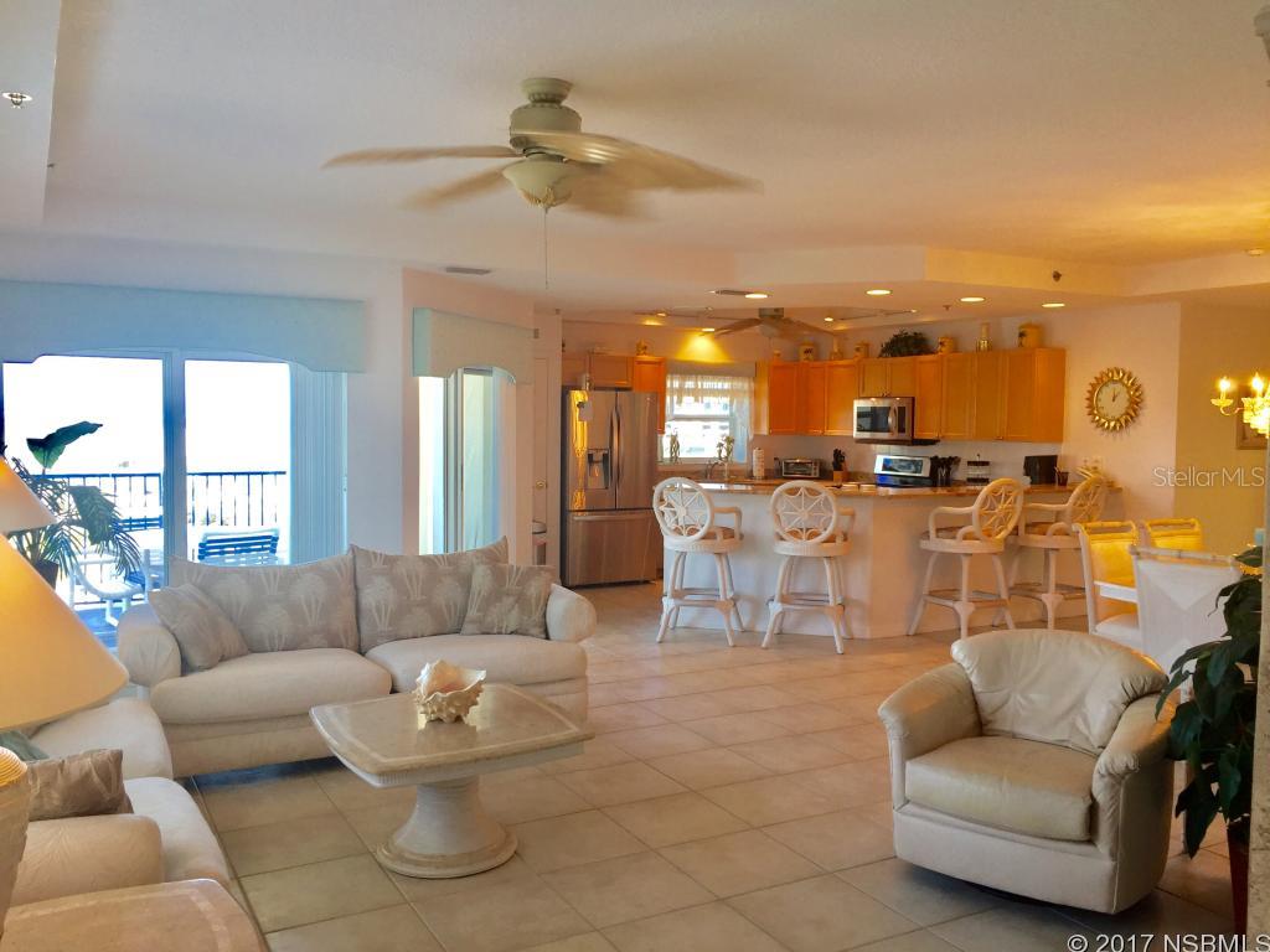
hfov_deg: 61.7
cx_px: 635
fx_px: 1064
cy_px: 476
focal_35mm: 29
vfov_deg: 48.2
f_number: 2.2
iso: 40
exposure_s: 1/60
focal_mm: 4.15
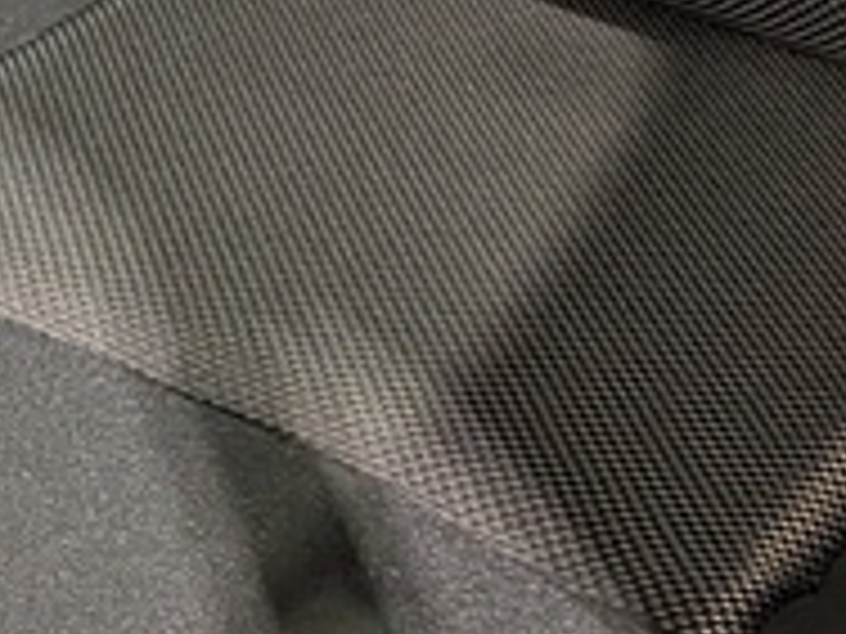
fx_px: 3202
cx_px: 202
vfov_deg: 9.6
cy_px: -1025
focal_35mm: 131
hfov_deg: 15.0
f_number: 1.7
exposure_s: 1/16.7
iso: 85
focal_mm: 4.53
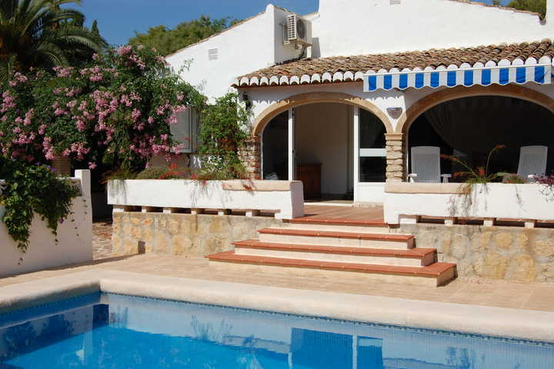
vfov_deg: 29.8
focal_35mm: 45
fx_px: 692
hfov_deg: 43.6
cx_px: 277
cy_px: 184
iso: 200
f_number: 11
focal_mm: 30
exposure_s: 1/500
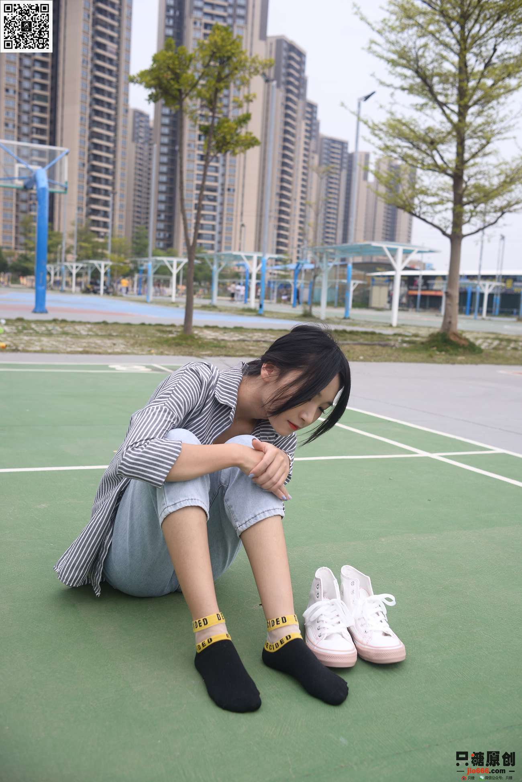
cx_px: 261
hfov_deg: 37.9
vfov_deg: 54.4
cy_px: 391
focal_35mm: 35
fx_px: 760
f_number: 5.6
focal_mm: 35
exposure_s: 1/500
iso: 100
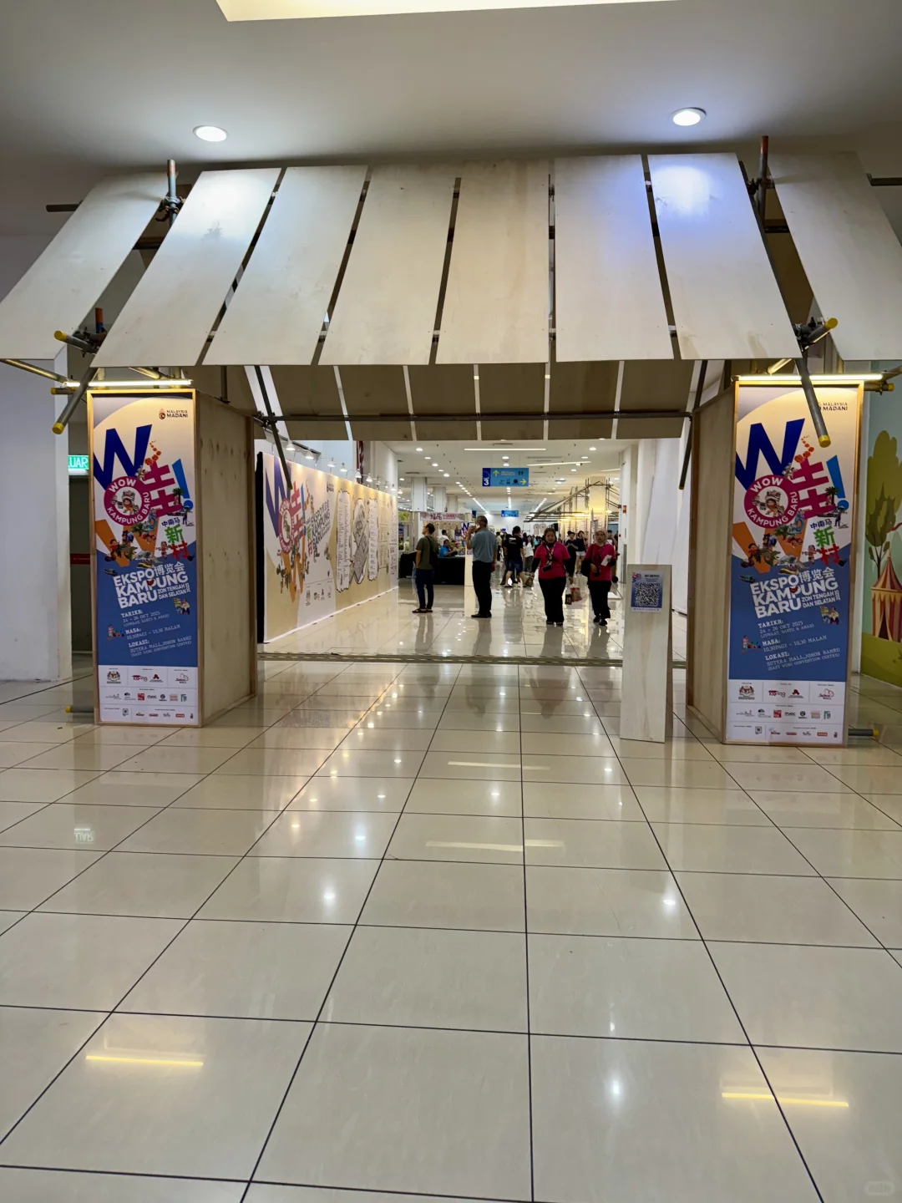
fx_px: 834
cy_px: 602
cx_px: 451
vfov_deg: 71.6
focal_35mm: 24
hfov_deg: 56.8
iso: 100
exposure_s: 1/100
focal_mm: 6.76
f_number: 1.78
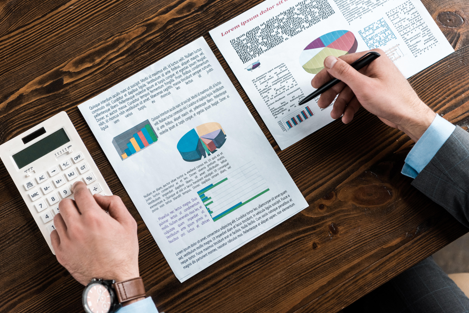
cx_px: 235
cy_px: 154
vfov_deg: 21.6
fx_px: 821
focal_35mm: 63
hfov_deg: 31.9
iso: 400
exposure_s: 1/200
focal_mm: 62
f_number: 3.5
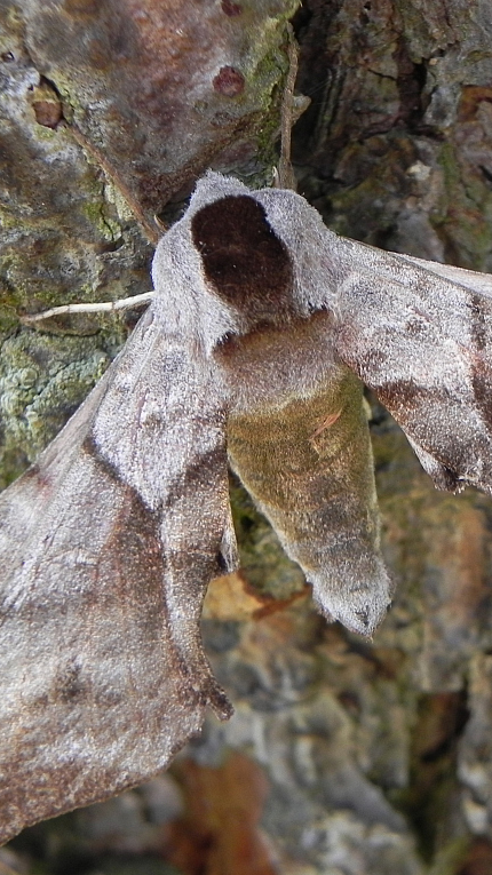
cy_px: 438
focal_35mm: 124
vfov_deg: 17.3
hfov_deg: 9.8
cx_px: 365
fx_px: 2877
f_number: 4
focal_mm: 15.1
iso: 160
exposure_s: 1/96.2
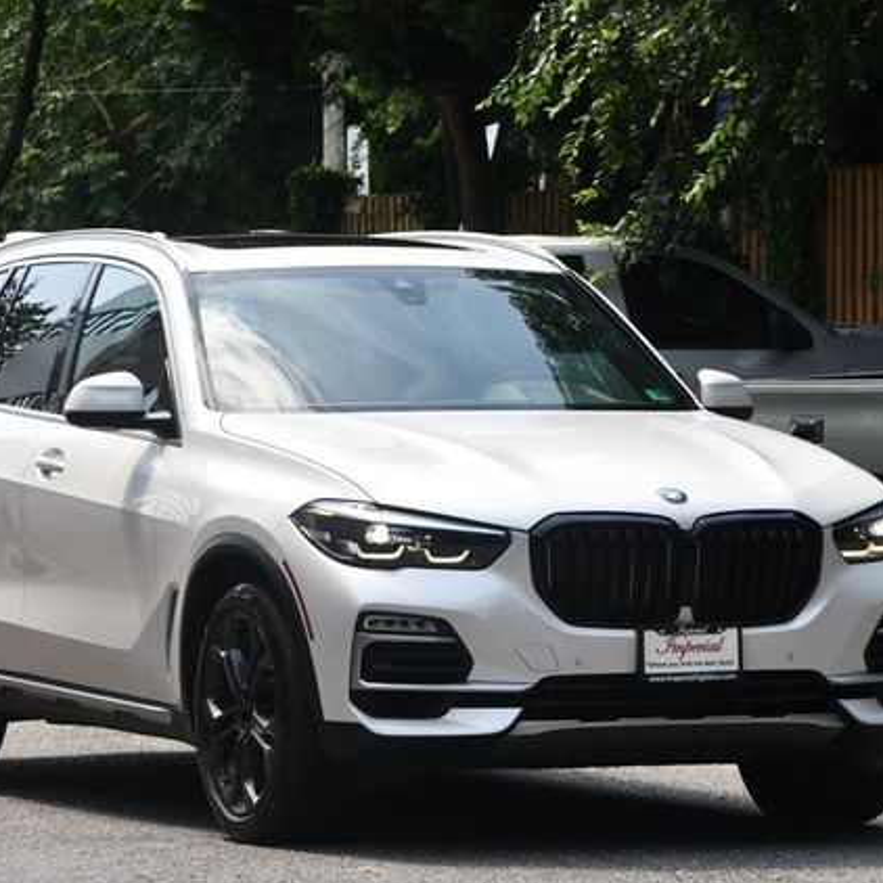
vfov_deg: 8.9
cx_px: 391
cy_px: 442
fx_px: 5685
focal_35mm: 197
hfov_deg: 8.9
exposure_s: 1/250
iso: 200
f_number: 7.1
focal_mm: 102
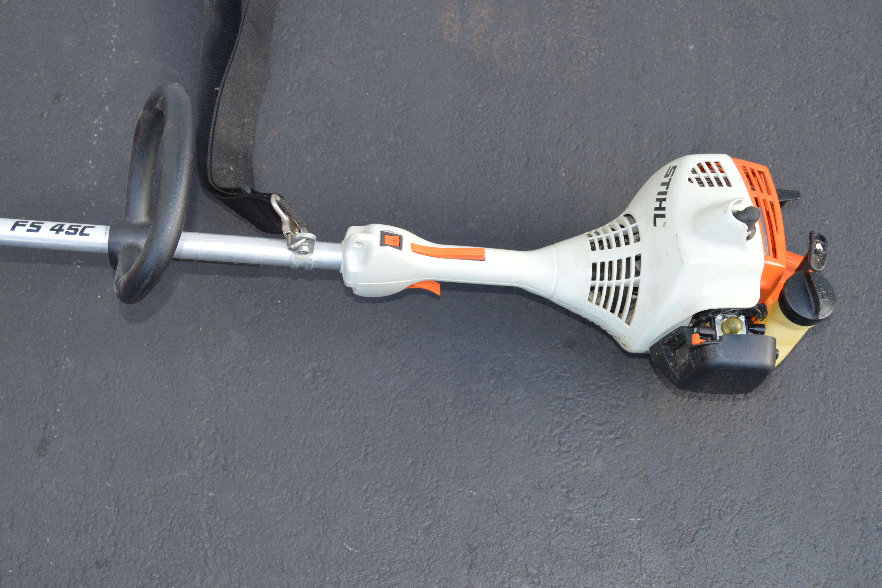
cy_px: 291
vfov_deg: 27.5
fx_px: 1200
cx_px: 432
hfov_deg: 40.3
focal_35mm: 49
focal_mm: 32
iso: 800
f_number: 6.3
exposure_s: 1/200
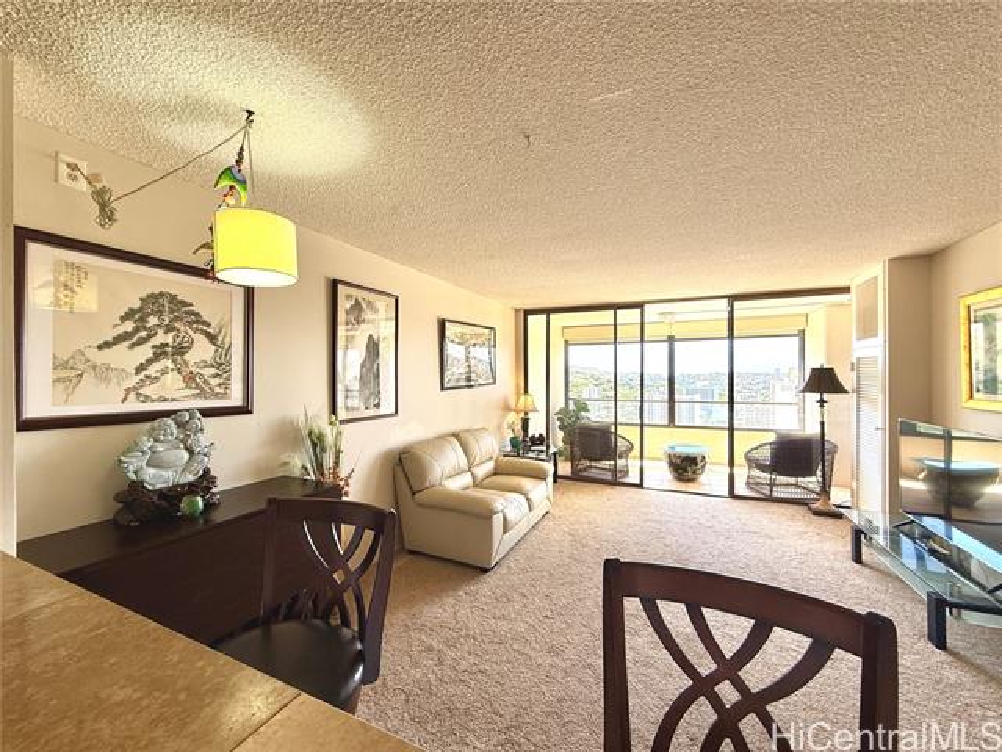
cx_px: 501
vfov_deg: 85.7
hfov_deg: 102.1
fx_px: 405
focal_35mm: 14
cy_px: 376
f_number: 2.2
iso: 64
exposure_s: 1/99
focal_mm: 2.22
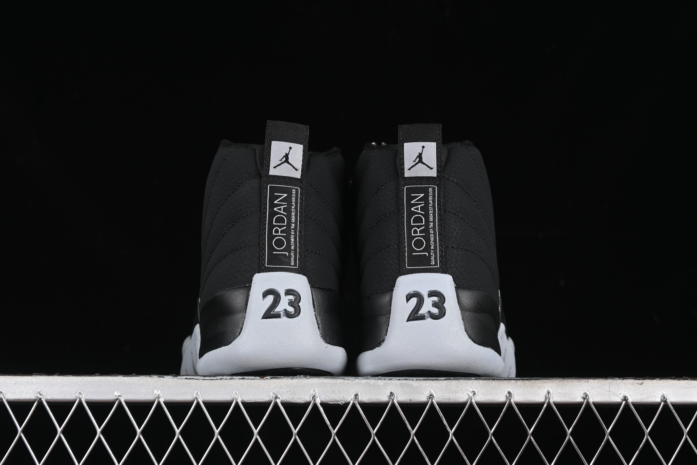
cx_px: 348
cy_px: 232
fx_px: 1452
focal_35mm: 75
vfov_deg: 18.2
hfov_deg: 27.0
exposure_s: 1/60
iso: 160
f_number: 6.3
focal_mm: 50
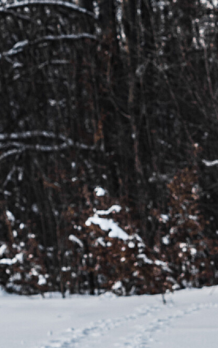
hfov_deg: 5.9
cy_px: 126
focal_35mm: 222
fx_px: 2111
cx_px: 261
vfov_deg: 9.4
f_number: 4
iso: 100
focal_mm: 50
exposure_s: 1/640
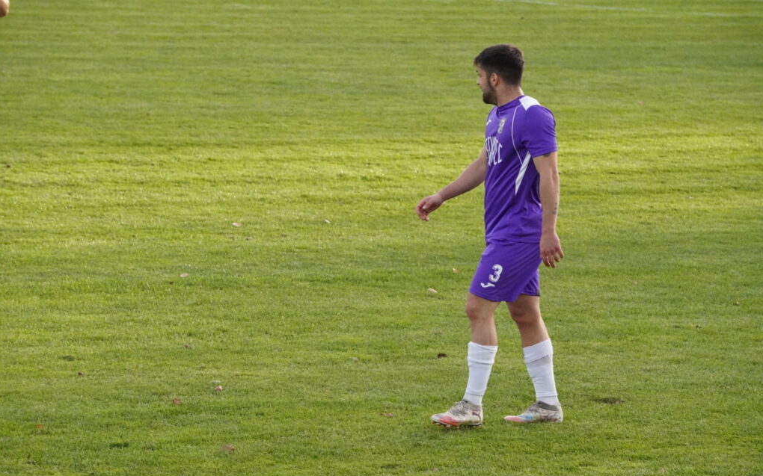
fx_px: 4688
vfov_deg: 5.8
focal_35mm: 226
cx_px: 381
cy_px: 237
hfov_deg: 9.3
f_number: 8
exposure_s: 1/2500
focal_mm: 147
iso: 6400
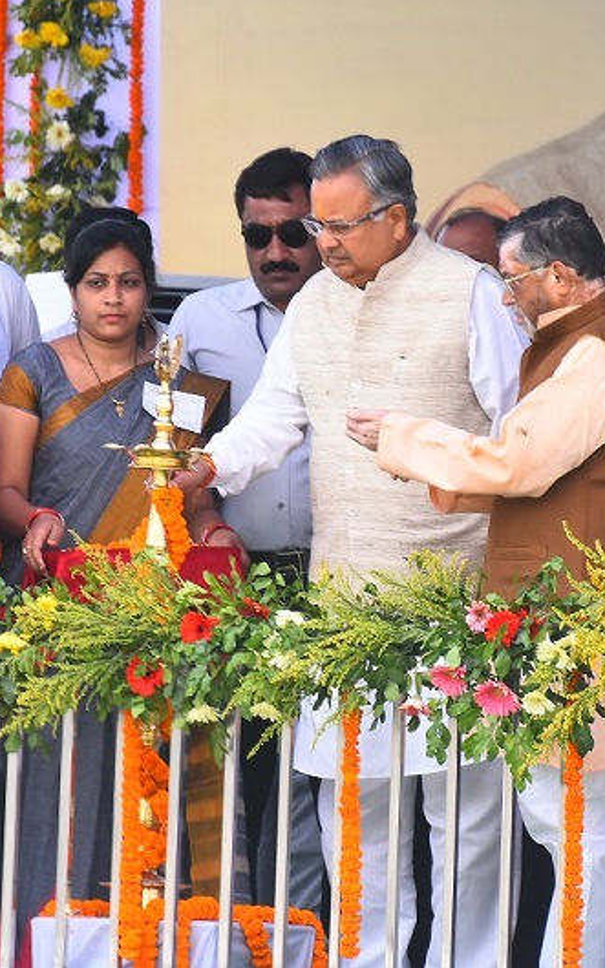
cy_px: 483
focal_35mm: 369
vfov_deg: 5.7
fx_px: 9740
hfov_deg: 3.6
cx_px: 331
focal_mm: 160
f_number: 6
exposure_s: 1/1000
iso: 1000
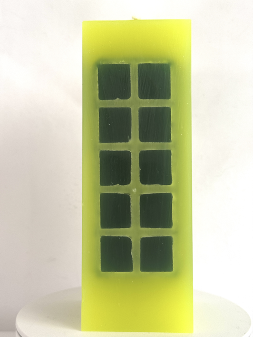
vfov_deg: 39.7
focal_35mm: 48
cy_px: 168
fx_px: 468
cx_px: 126
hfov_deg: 30.3
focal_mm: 6.76
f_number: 1.78
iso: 64
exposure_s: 1/165
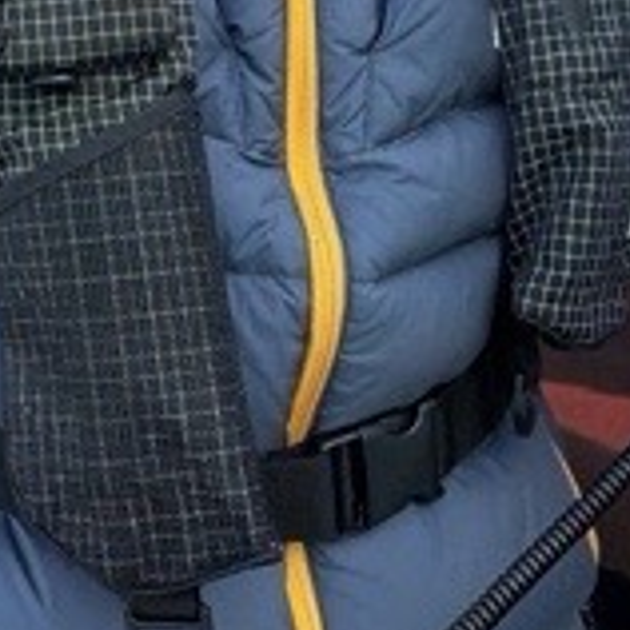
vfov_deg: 19.2
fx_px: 1771
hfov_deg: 19.2
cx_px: -92
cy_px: -104
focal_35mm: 86
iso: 400
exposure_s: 1/4167
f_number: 1.78
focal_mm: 6.76
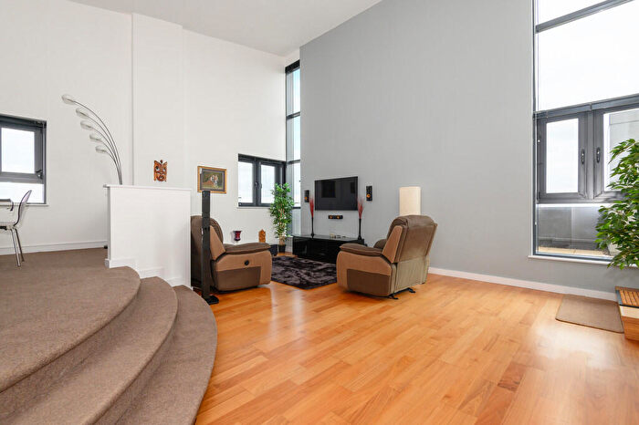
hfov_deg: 96.8
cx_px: 320
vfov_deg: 73.7
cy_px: 212
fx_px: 284
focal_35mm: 16
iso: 400
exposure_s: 1/160
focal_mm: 16
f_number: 8
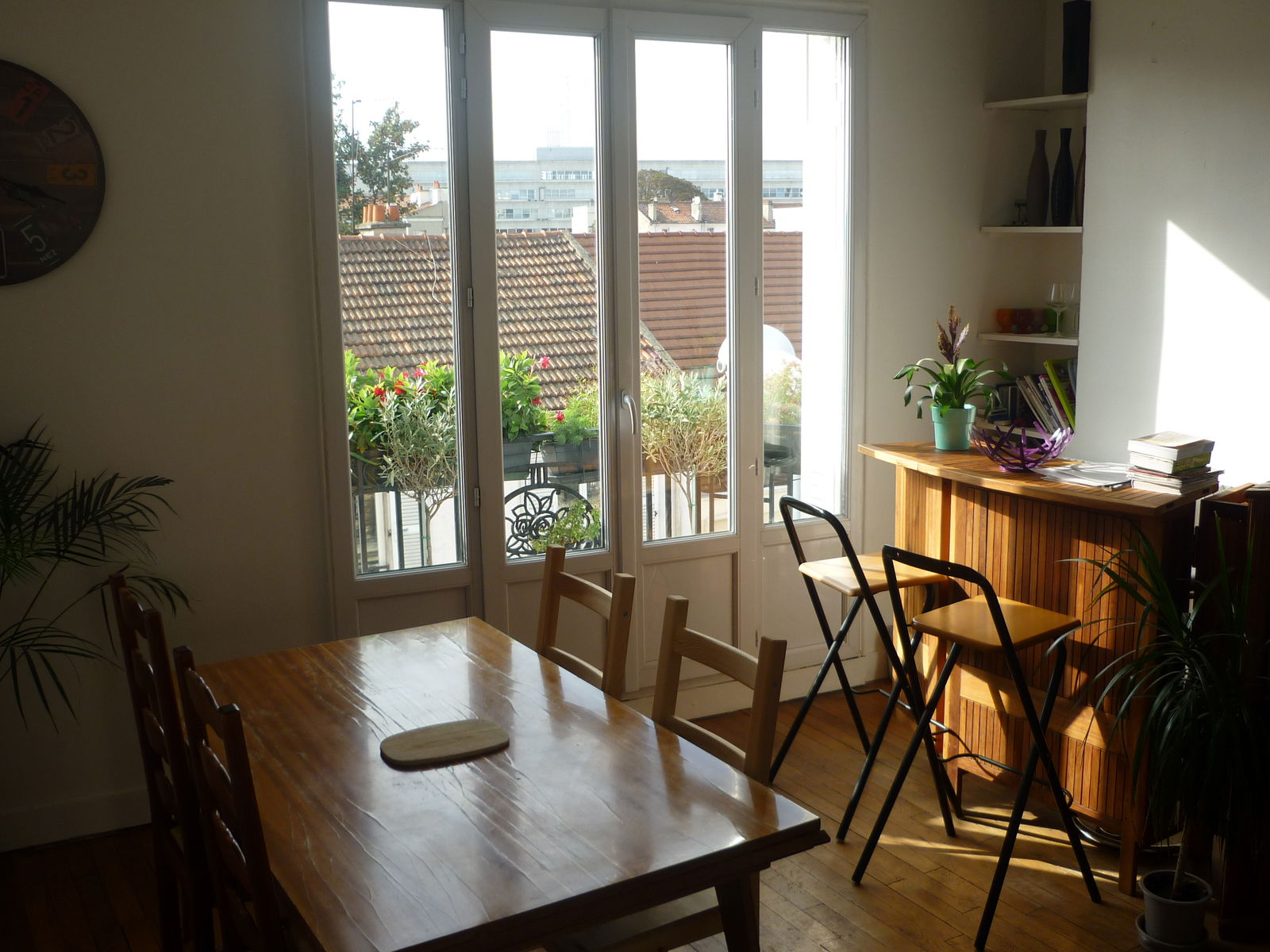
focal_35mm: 33
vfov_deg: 42.9
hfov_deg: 55.4
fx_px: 1211
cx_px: 635
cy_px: 476
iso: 80
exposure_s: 1/250
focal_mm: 5.5
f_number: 2.8
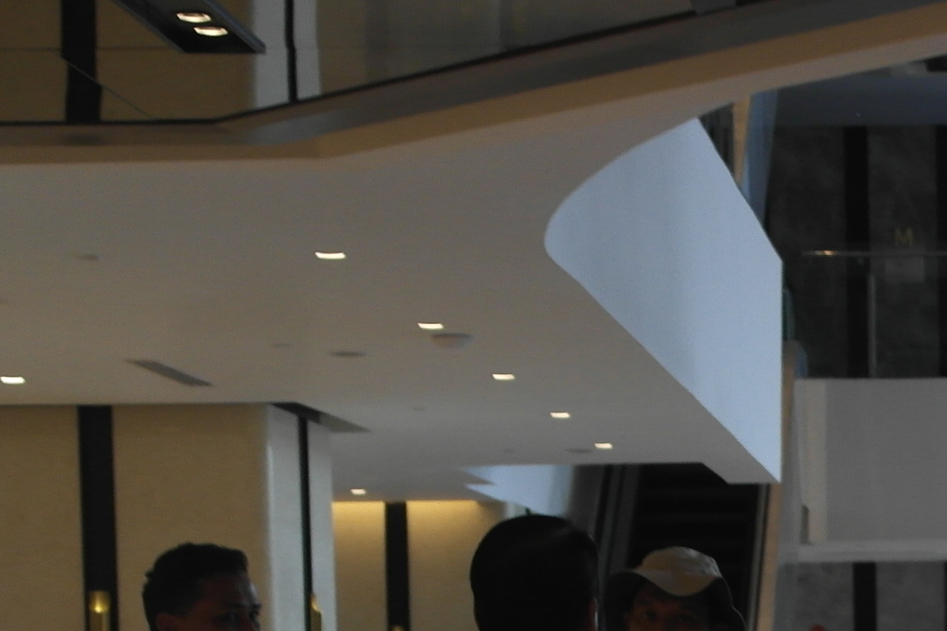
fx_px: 3182
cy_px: 940
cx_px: 1058
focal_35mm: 121
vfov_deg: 10.9
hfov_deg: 16.4
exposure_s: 1/30
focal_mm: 24
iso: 400
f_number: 4
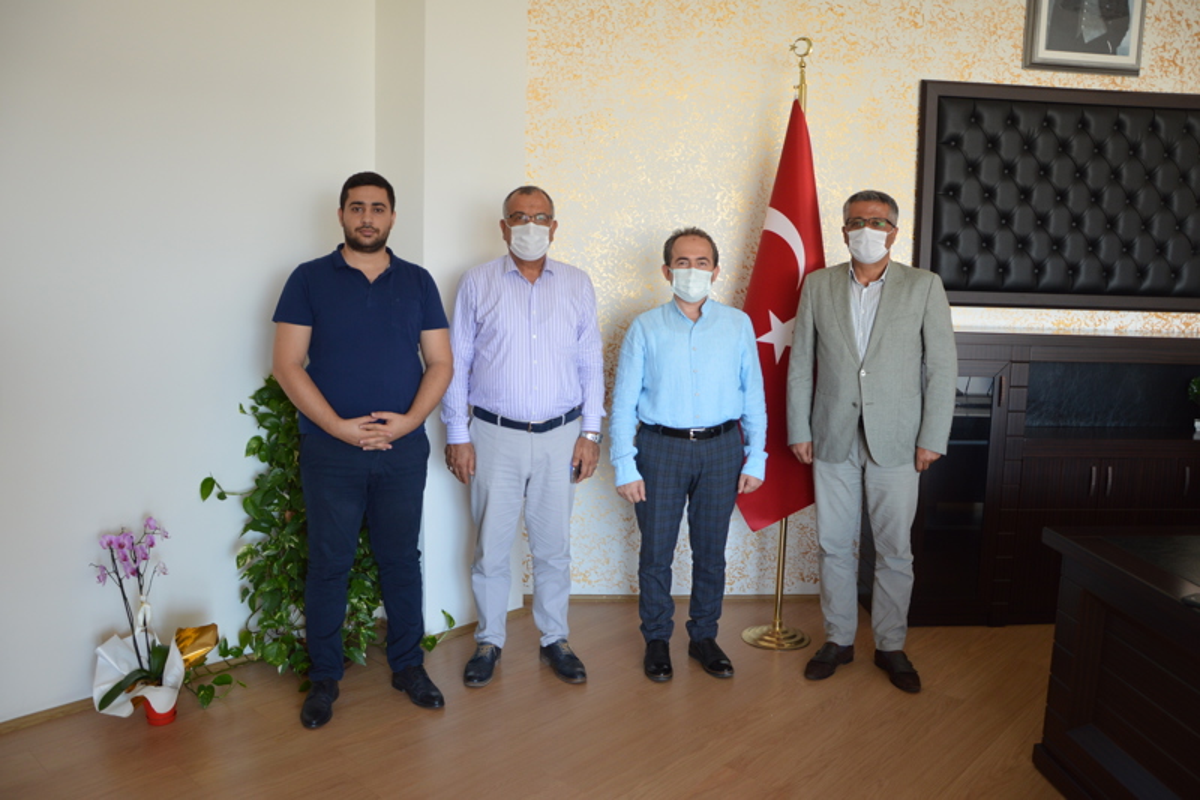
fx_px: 900
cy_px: 400
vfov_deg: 47.9
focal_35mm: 27
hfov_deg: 67.4
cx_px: 600
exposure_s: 1/50
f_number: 3.5
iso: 400
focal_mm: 18
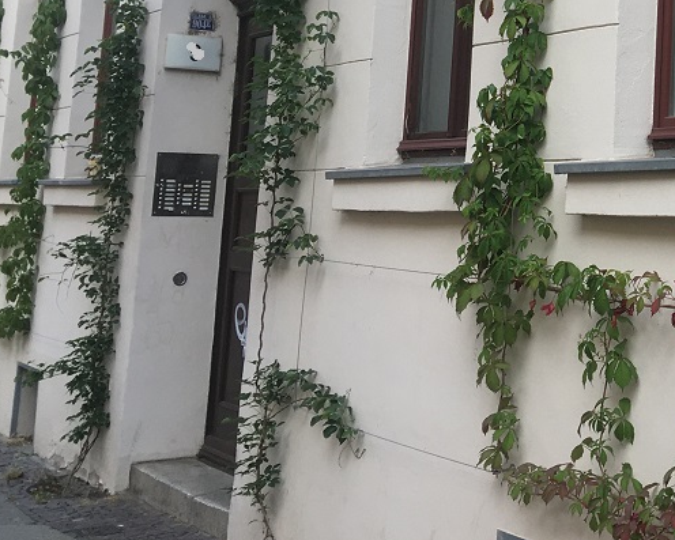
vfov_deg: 20.3
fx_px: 1459
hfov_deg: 24.0
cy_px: -5
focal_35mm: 73
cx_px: 777
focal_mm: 4.15
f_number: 2.2
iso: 25
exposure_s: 1/160
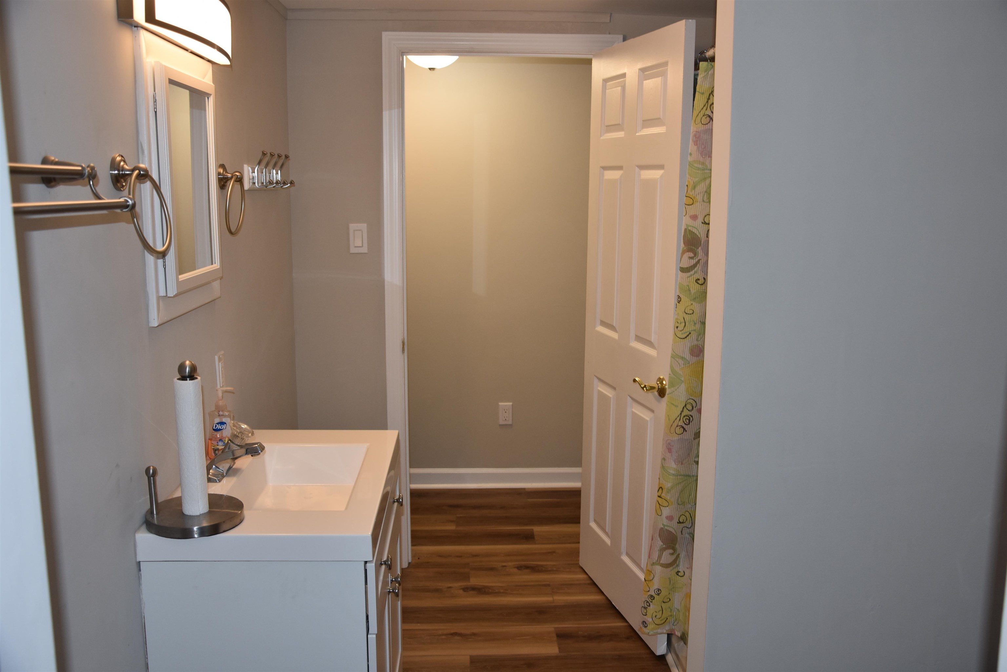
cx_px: 504
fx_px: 881
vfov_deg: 41.7
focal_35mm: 32
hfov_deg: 59.5
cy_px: 336
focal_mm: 21
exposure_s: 1/125
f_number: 3.8
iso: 320
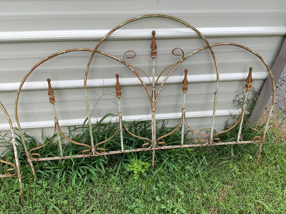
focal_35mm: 29
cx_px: 143
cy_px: 107
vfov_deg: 48.2
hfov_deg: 61.7
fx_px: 240
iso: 16
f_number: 1.8
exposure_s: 1/222
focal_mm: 3
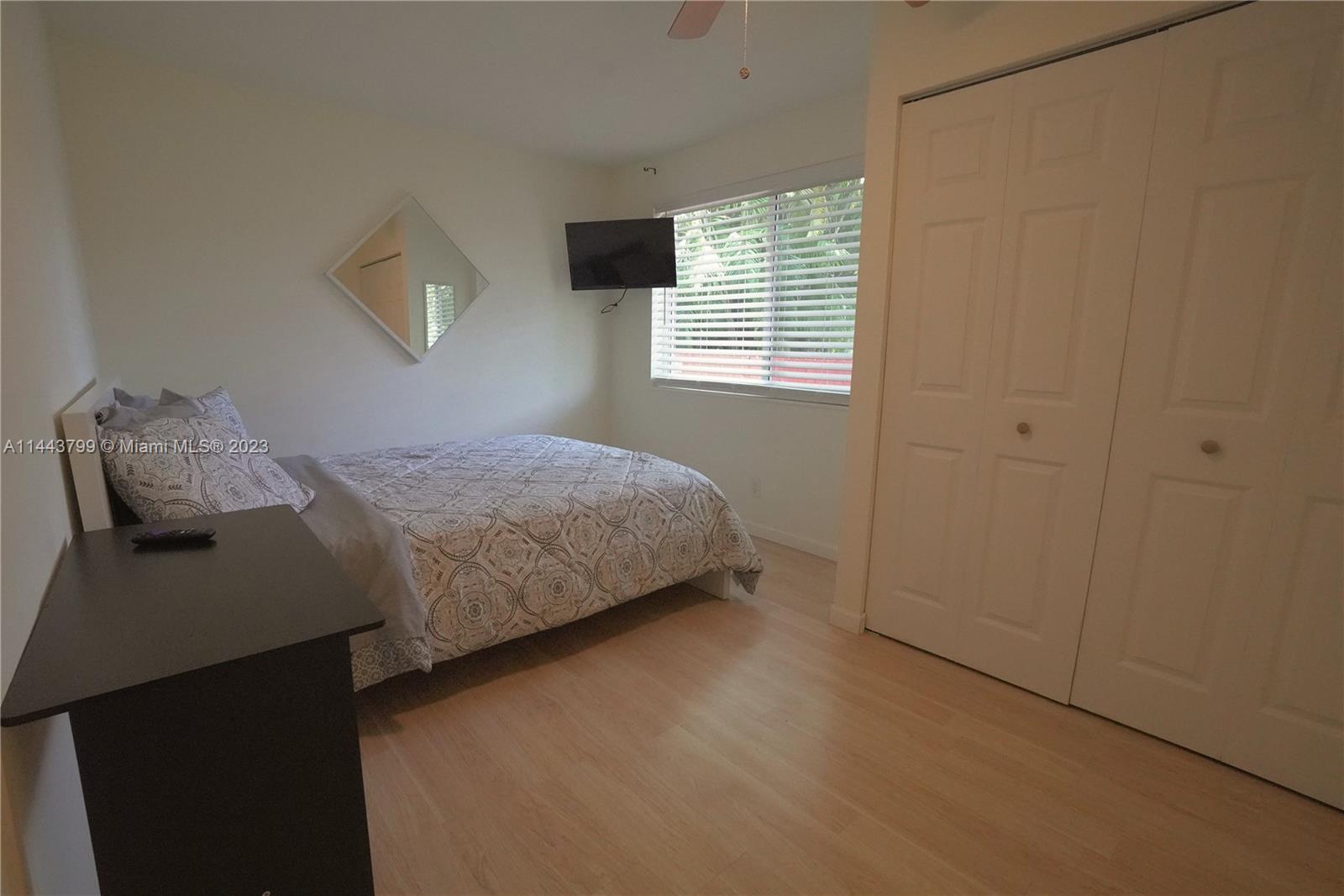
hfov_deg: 100.4
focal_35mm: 15
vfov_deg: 77.3
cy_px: 448
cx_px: 672
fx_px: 560
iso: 5000
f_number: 10
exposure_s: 1/80
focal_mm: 10
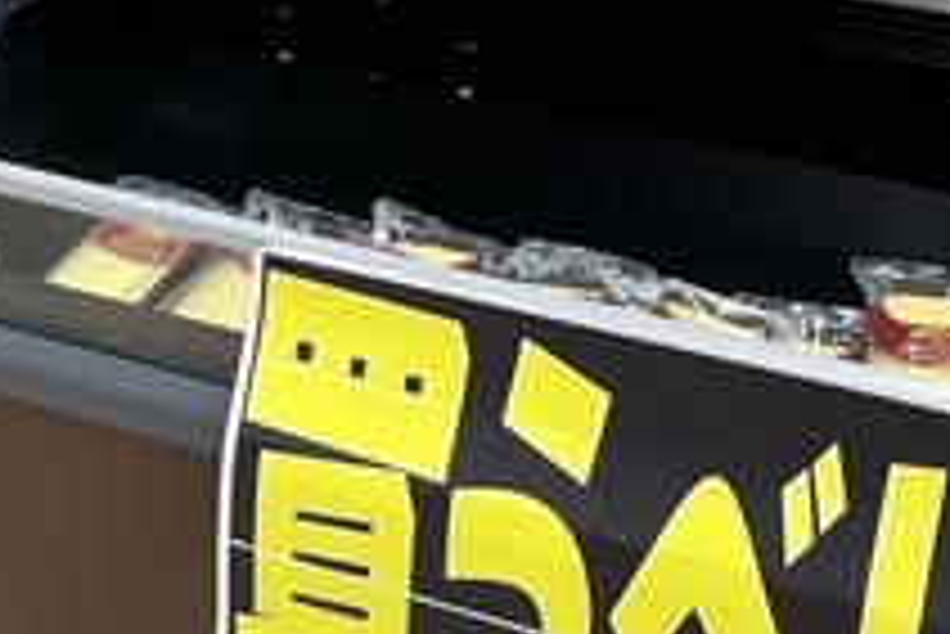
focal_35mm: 87
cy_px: 63
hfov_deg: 21.8
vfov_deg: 15.5
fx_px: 2297
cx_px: -153
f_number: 1.6
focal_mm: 5.1
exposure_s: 1/122
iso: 64
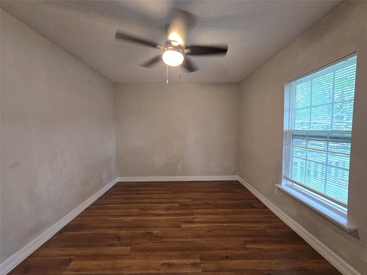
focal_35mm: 13
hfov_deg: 106.2
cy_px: 138
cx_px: 184
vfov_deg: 89.9
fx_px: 138
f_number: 2.2
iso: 400
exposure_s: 1/60
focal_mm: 2.2
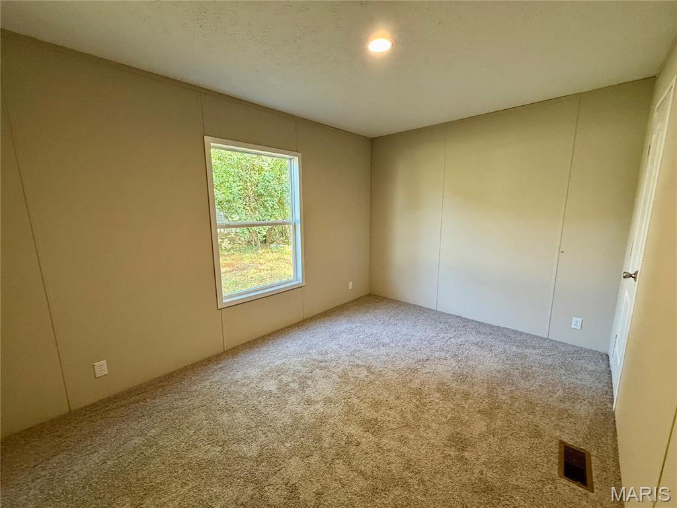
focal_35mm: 14
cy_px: 254
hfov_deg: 102.1
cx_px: 338
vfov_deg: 85.7
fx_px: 274
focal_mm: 2.22
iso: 250
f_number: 2.2
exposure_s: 1/120
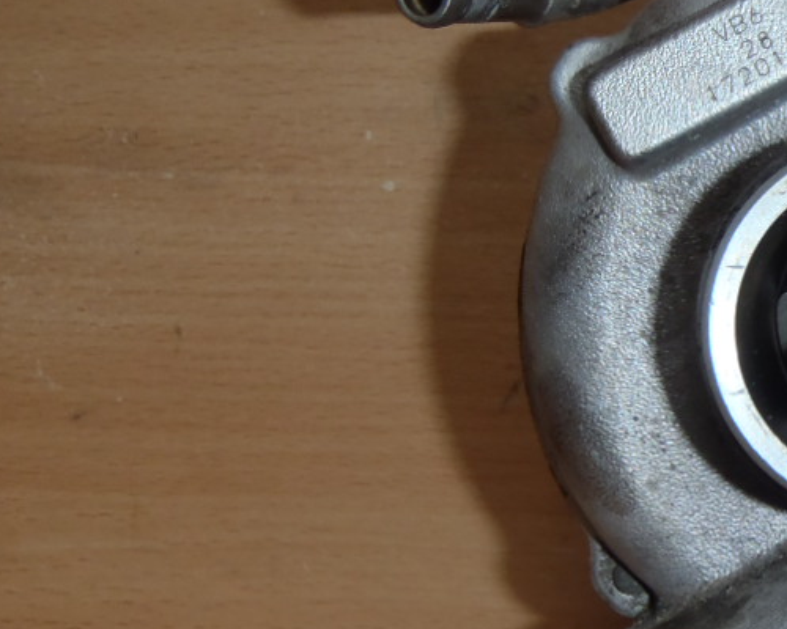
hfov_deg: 19.2
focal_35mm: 95
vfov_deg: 16.0
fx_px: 2213
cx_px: 896
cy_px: 571
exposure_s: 1/40
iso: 100
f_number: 4.6
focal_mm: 6.83
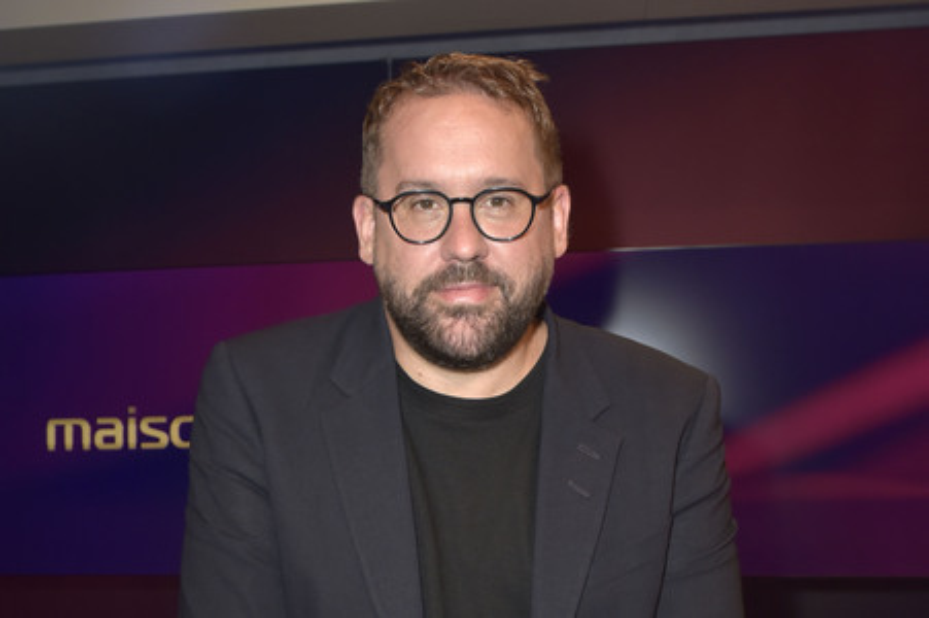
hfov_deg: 62.0
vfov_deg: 43.5
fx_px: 774
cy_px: 309
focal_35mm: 30
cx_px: 464
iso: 1250
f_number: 6.3
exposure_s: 1/200
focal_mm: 30
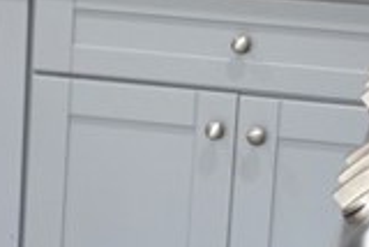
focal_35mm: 173
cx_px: -325
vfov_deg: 7.9
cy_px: 40
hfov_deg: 11.0
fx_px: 1775
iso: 400
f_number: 3.5
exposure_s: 1/20
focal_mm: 18
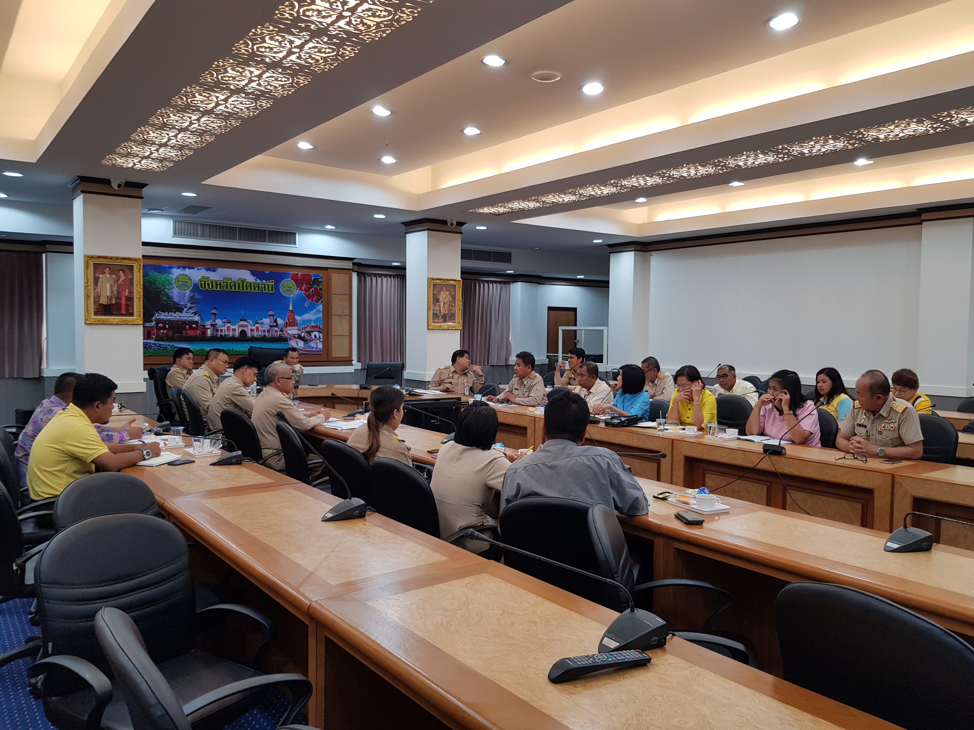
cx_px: 487
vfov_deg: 53.1
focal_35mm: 26
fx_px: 732
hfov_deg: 67.3
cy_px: 365
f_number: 1.7
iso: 64
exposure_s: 1/50
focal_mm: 4.3
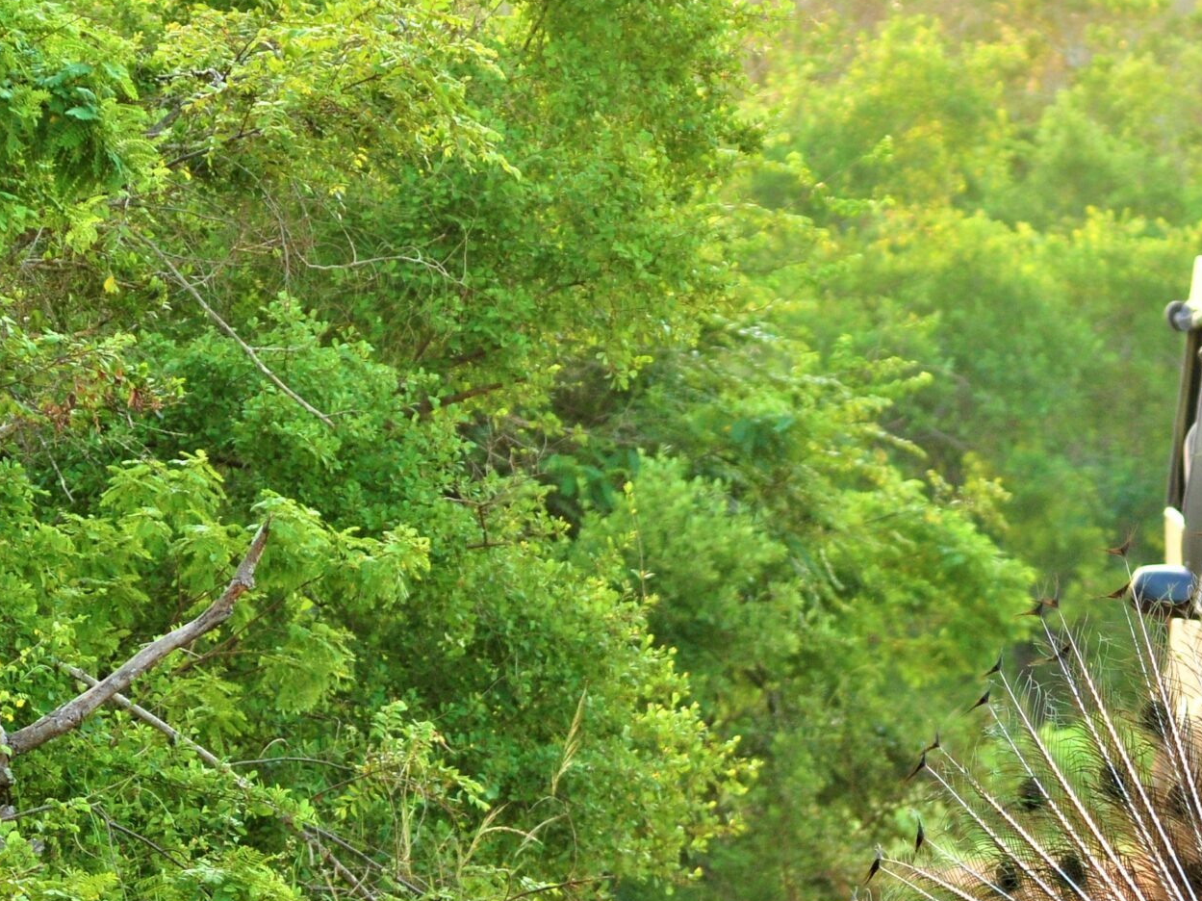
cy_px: 759
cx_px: 1098
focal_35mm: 443
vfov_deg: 3.4
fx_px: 15378
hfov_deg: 4.5
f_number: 5
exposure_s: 1/100
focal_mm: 150
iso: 400
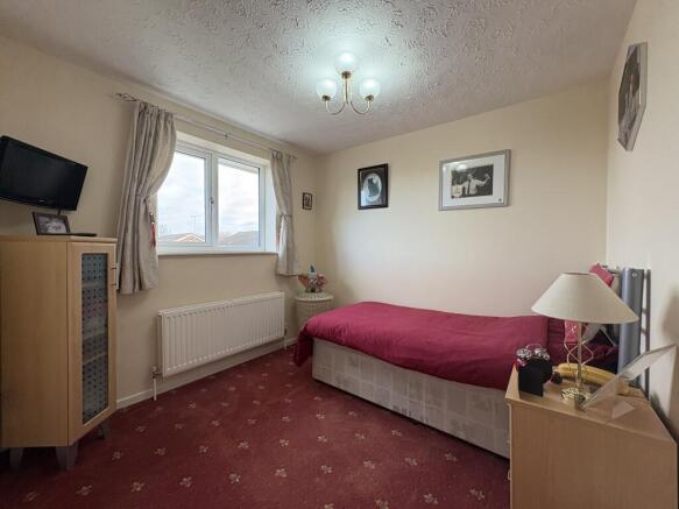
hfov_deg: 102.1
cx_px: 340
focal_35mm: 14
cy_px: 254
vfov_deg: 85.7
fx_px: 275
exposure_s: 1/100
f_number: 2.2
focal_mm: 2.22
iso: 125
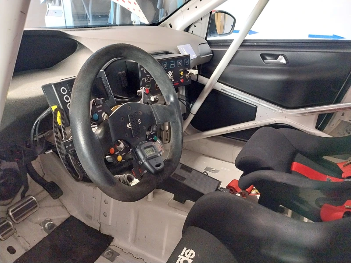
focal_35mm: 26
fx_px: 264
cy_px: 132
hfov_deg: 67.3
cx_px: 176
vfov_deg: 53.1
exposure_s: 1/25
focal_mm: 4
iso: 640
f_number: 1.8
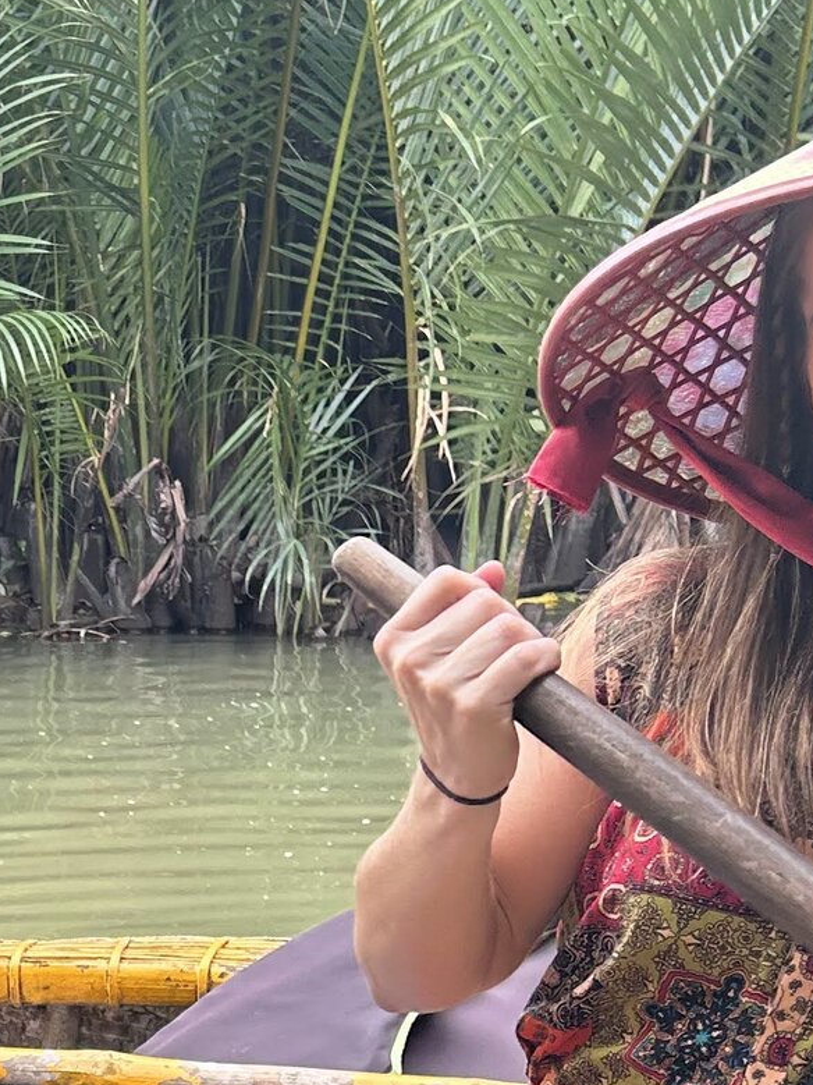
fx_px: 2788
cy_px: 1129
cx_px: -157
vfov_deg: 21.1
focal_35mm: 89
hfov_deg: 16.0
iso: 40
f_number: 1.5
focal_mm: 5.7
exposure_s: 1/173
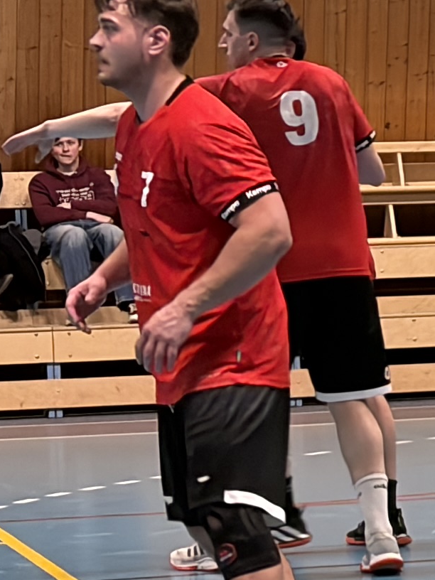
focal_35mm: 257
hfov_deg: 5.4
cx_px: 1369
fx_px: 4306
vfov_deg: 7.7
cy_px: 381
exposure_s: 1/60
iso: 100
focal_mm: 5.96
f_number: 1.6
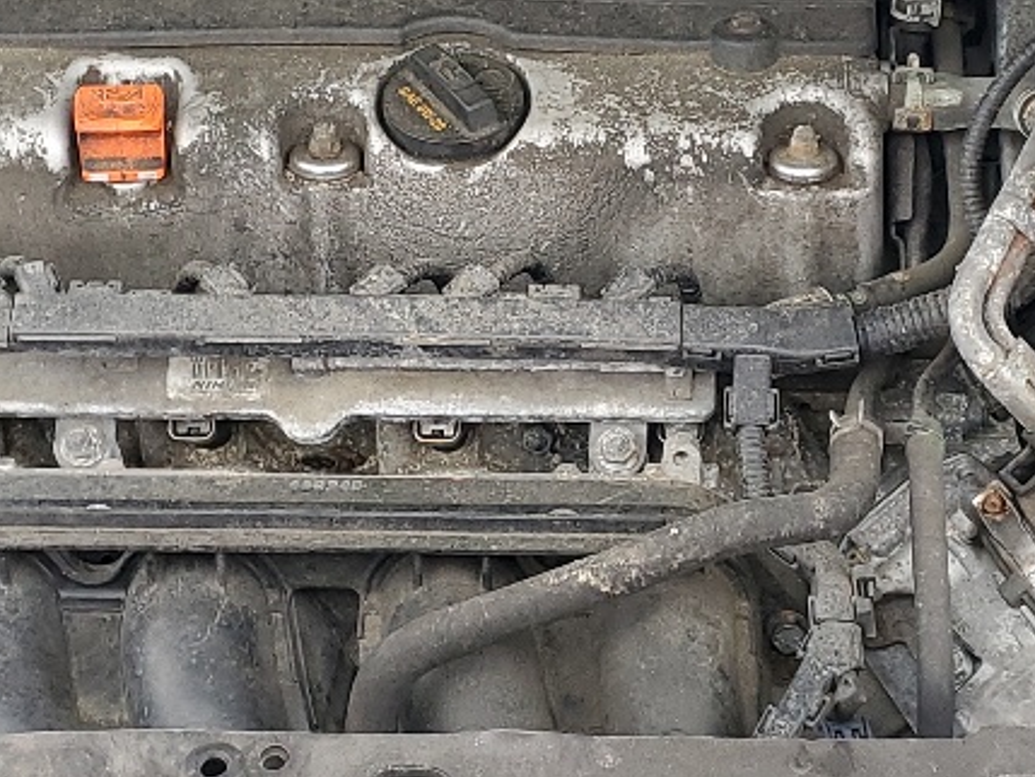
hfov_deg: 20.2
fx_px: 2901
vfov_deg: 15.2
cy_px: 280
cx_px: 678
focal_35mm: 97
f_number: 1.5
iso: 50
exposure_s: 1/278
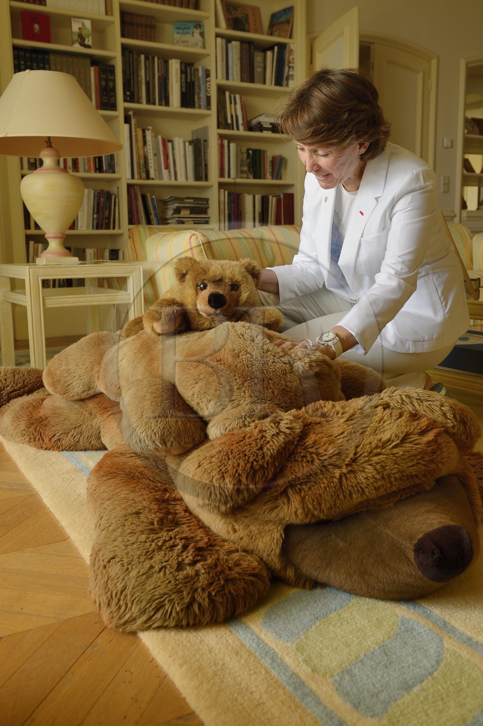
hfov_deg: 37.8
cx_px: 242
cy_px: 363
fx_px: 706
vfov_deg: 54.5
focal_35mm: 35
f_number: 5.6
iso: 800
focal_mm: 35
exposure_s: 1/160
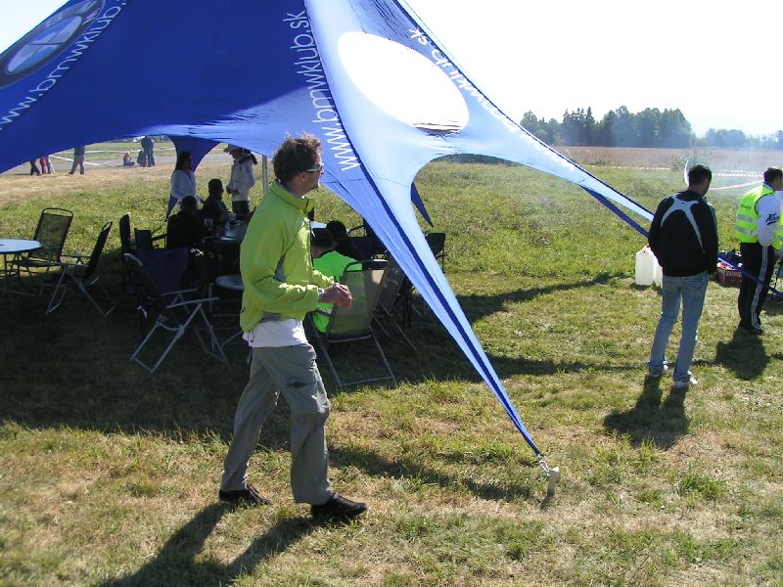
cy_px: 294
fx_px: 860
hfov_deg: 49.0
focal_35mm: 38
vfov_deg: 37.7
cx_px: 392
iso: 50
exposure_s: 1/250
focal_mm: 5.8
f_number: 5.6
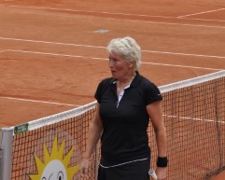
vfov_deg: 9.2
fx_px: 1119
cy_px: 66
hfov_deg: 11.5
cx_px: 75
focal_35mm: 168
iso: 200
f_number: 8
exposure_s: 1/250
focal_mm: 48
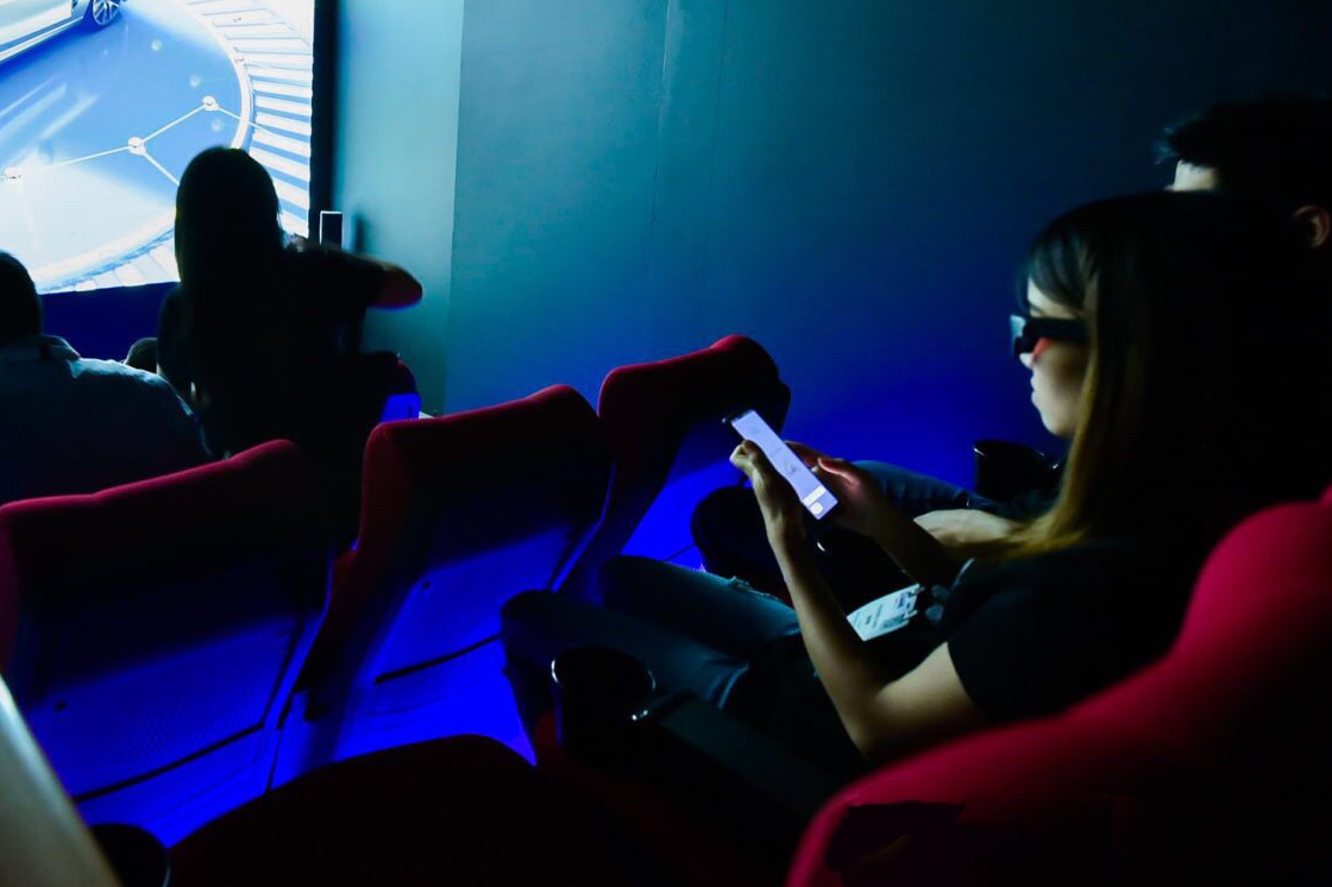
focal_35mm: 24
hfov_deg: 68.0
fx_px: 888
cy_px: 212
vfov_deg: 50.7
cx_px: 300
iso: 1250
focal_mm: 14
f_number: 2.8
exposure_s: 1/30
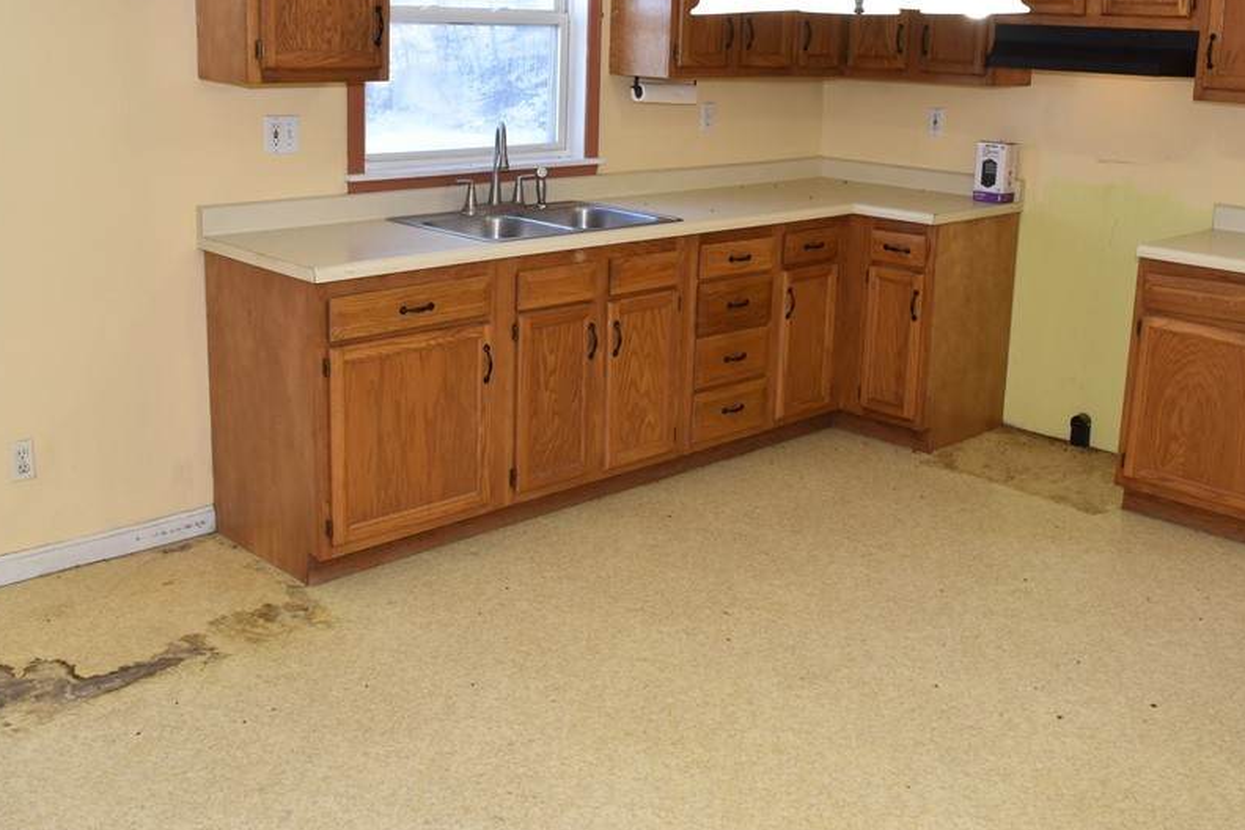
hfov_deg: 51.9
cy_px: 292
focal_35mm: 37
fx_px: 1279
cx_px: 607
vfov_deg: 35.7
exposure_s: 1/125
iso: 360
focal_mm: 18
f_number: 5.6
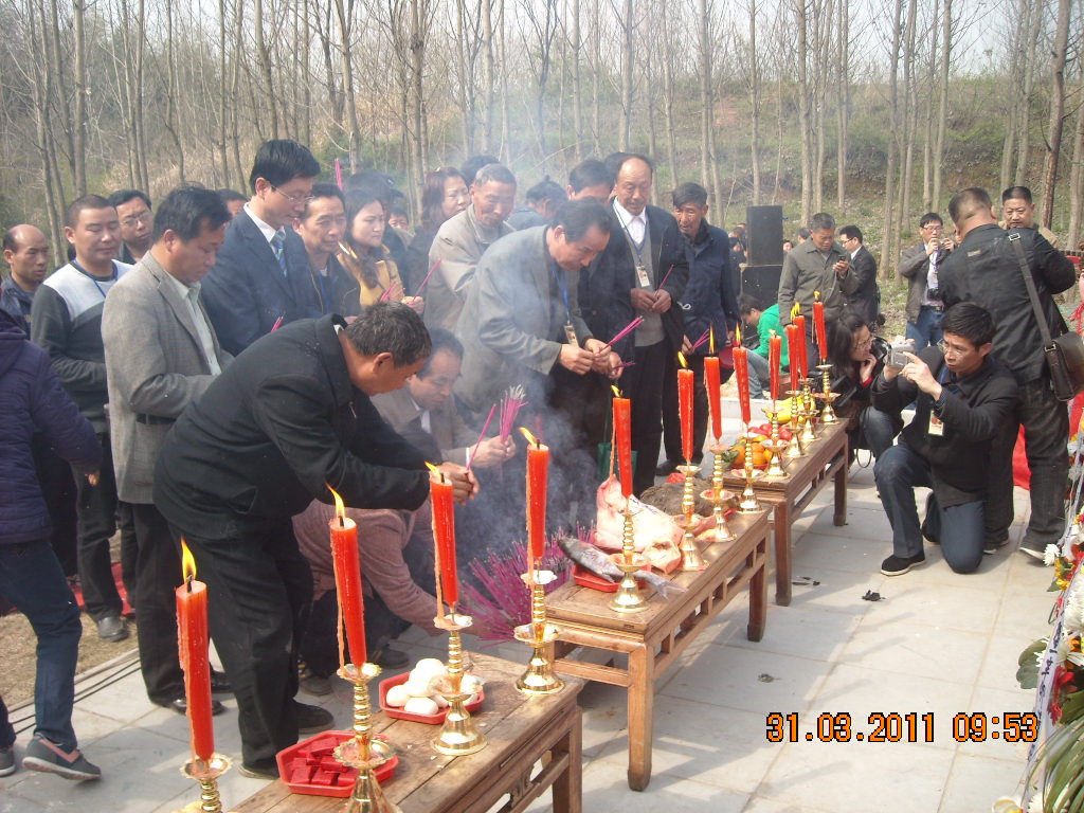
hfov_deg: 52.6
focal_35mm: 35
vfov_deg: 40.7
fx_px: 1096
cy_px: 406
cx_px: 542
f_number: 2.8
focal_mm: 5.7
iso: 64
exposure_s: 1/369
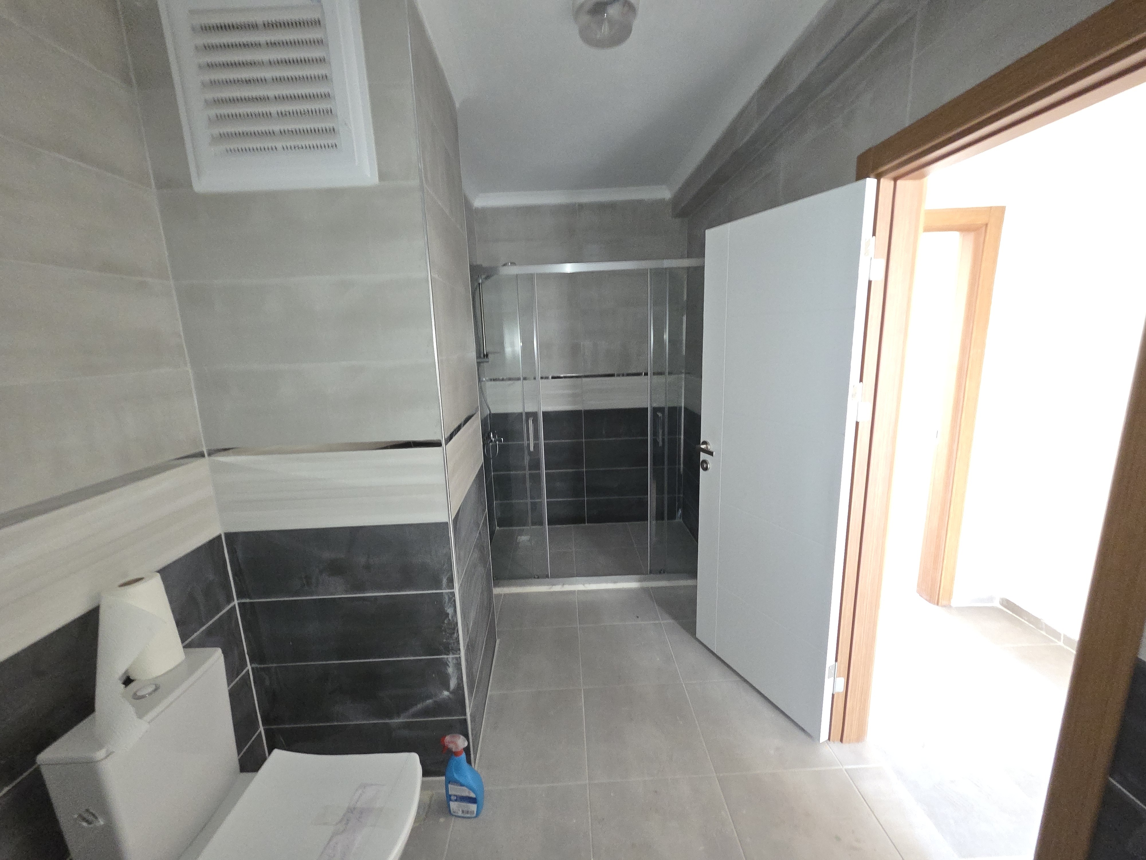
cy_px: 430
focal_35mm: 13
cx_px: 573
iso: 1250
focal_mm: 2.2
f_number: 2.2
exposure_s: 1/8
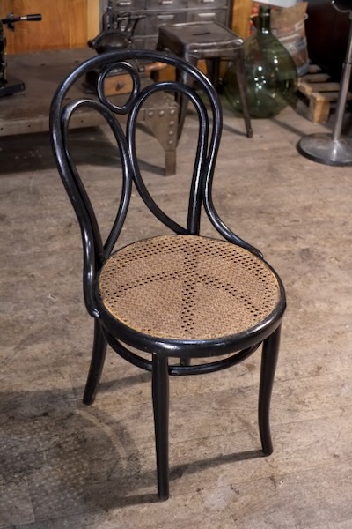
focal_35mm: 53
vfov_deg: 37.5
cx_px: 176
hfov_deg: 25.5
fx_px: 777
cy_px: 264
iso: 3200
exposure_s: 1/125
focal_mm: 35
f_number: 3.6
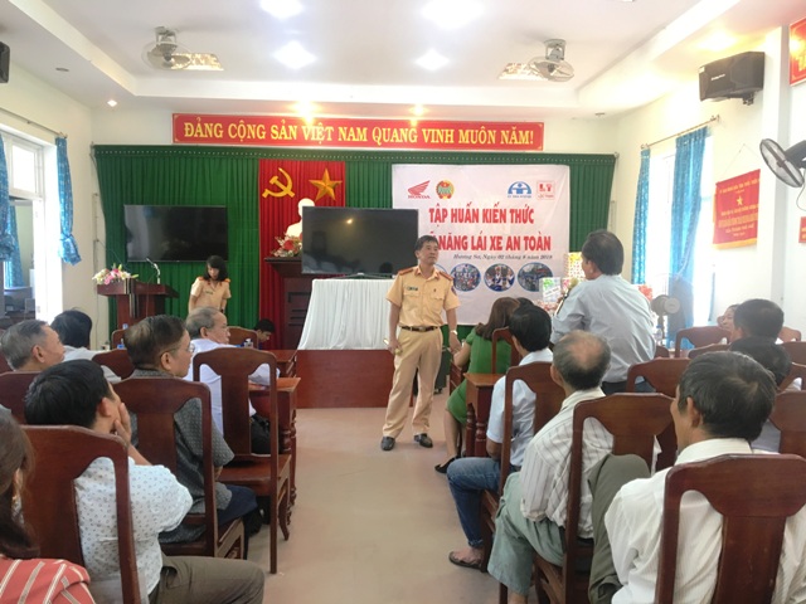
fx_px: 675
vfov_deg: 48.2
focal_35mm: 29
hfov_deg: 61.7
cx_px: 403
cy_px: 302
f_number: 2.2
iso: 125
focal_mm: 4.15
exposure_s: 1/33
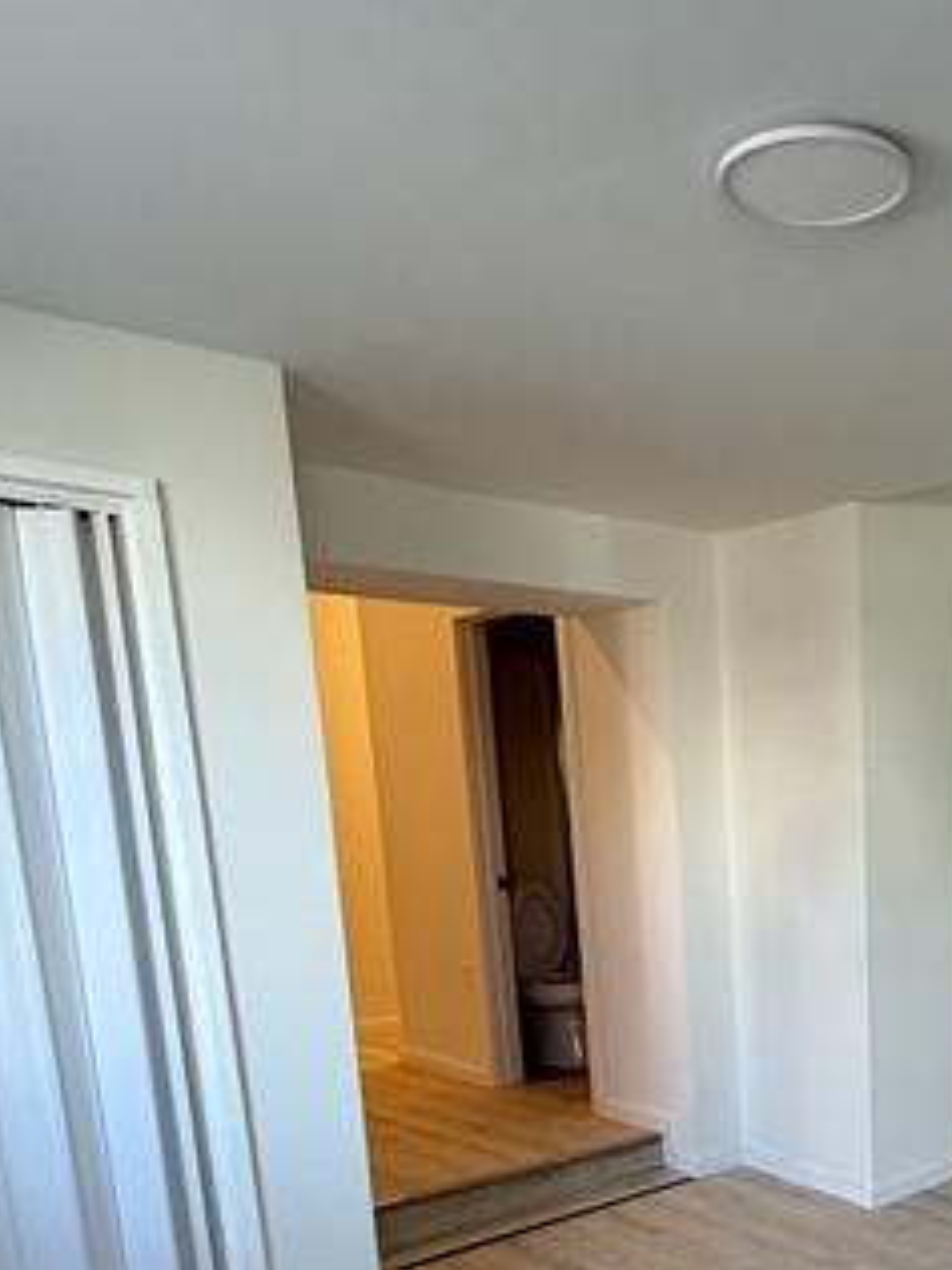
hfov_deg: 38.5
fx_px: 1247
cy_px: 1057
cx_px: 880
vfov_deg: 50.0
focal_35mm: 34
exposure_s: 1/99
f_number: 2.2
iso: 160
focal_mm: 2.22
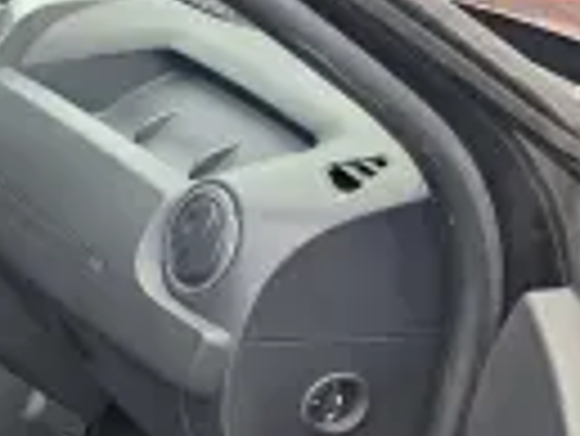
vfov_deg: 23.0
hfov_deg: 25.0
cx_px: -225
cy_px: 220
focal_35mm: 64
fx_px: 1073
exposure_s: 1/120
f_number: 1.7
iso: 800
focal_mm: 6.3
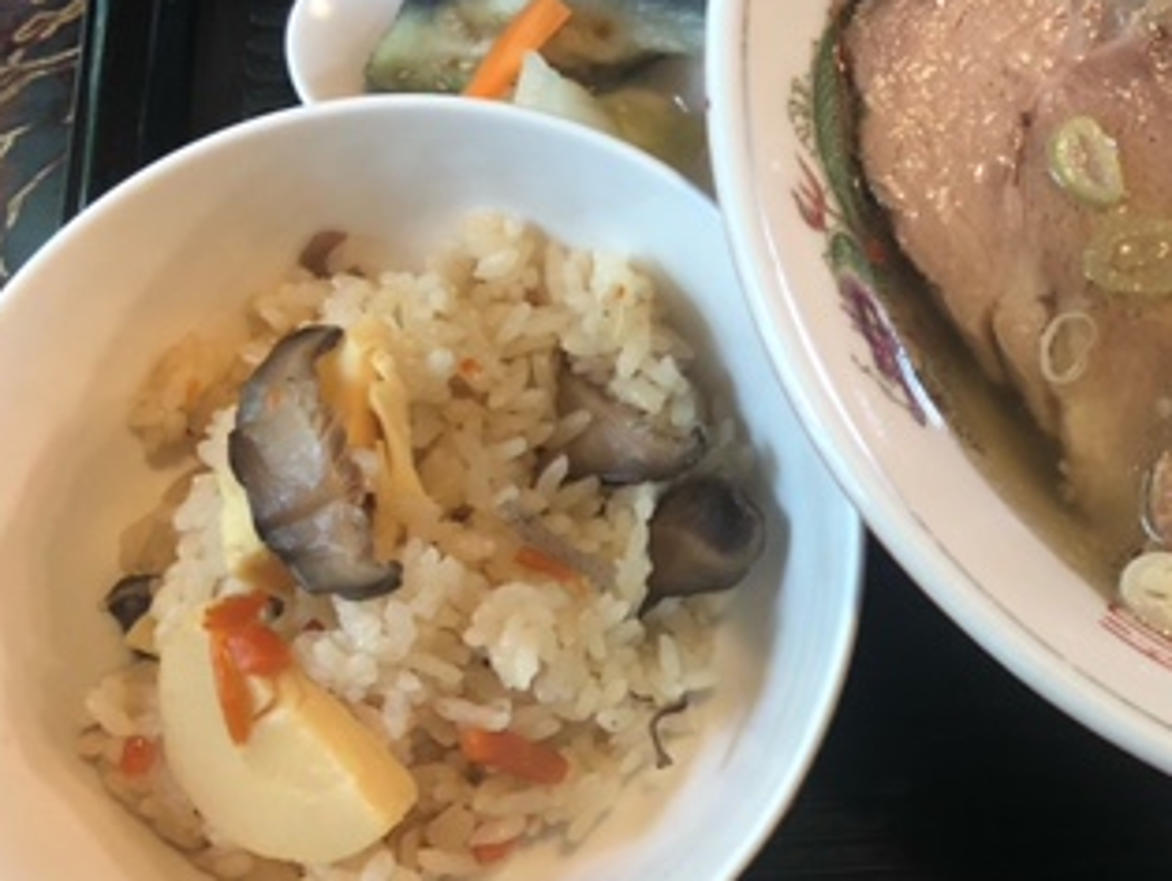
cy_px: 321
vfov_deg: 25.6
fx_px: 1931
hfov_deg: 31.9
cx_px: 1082
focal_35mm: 57
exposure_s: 1/17
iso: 80
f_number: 1.8
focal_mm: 4
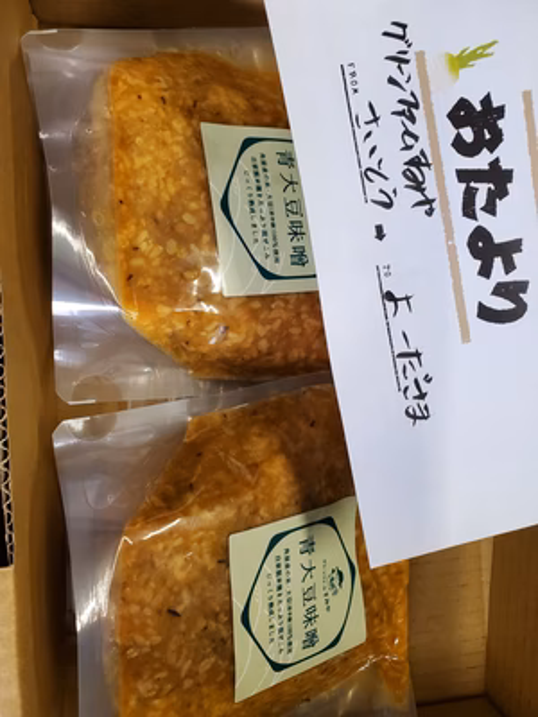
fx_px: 539
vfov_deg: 67.3
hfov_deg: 53.1
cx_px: 269
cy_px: 358
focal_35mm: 26
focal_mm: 4.3
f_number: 2.4
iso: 200
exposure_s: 1/120
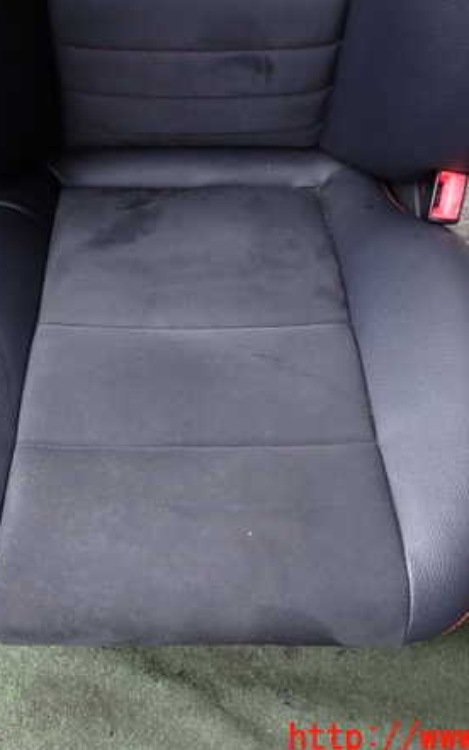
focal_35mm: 36
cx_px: 163
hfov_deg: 35.0
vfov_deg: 54.0
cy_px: 378
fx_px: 737
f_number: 2
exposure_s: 1/100
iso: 100
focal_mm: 4.5
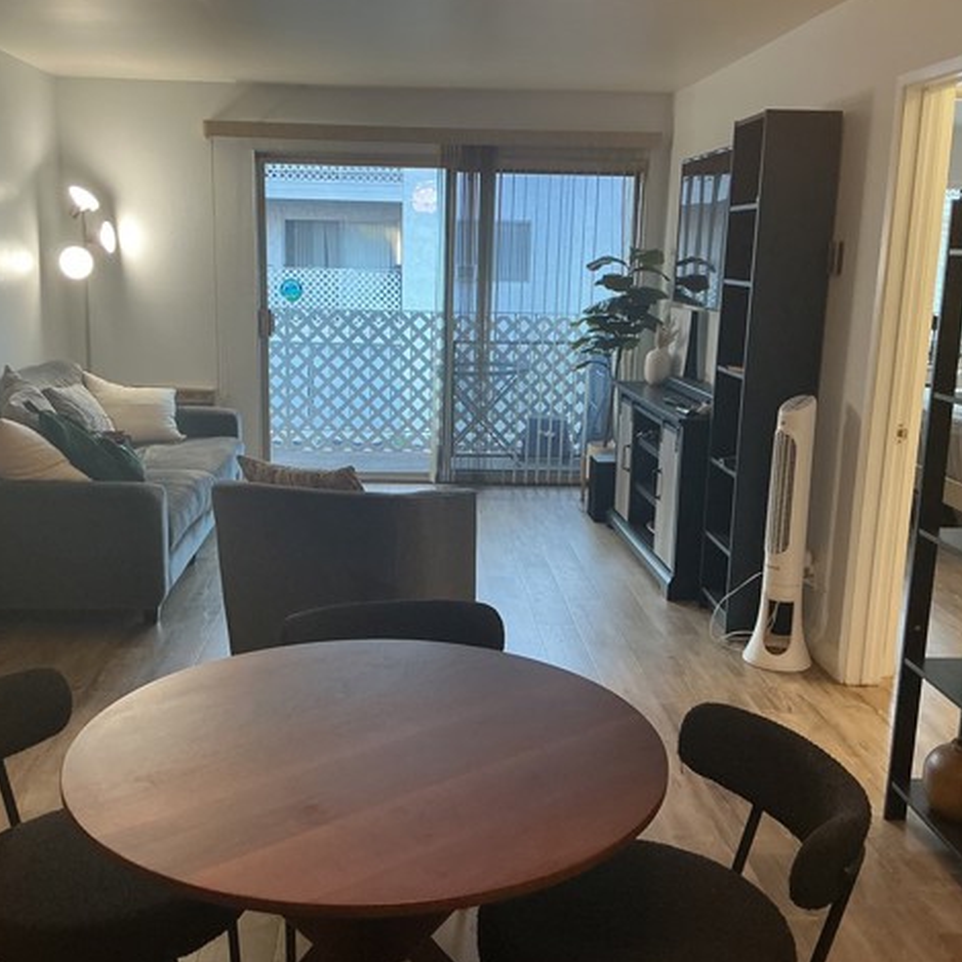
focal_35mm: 35
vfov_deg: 47.2
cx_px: 449
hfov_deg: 47.2
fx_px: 1100
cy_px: 478
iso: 125
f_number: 1.8
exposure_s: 1/60
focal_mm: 3
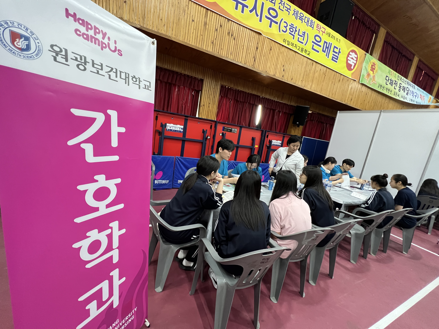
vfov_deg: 89.9
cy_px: 164
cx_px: 220
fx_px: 165
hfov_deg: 106.2
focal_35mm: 13
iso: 640
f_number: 1.8
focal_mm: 1.57
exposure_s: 1/60
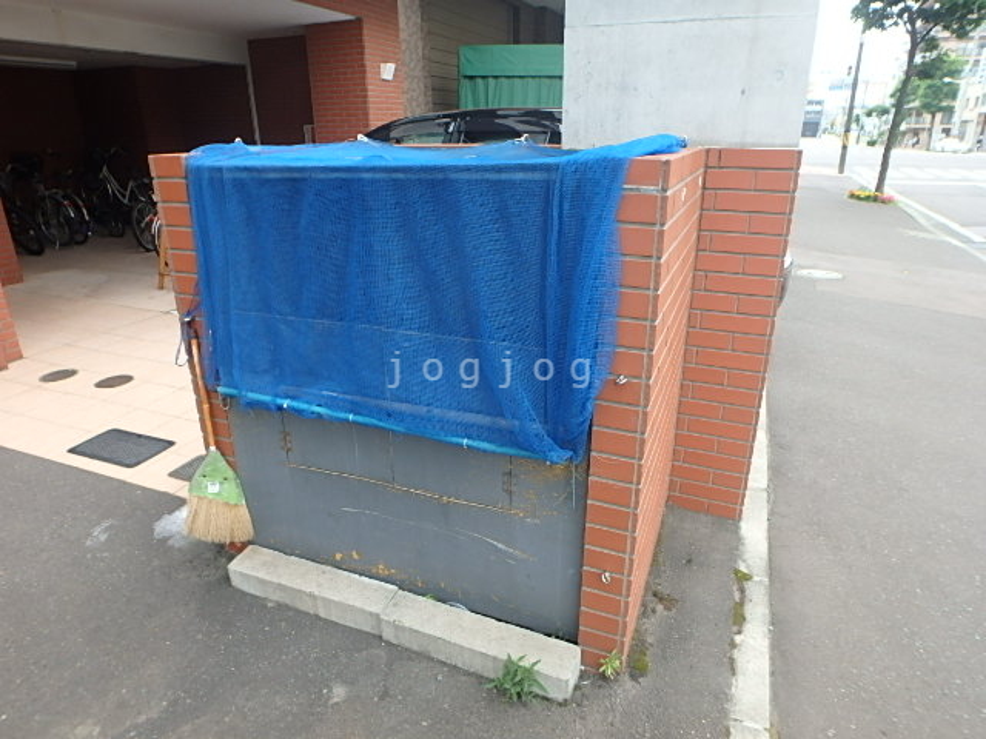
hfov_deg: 79.0
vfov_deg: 63.4
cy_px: 370
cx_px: 493
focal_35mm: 21
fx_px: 598
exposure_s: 1/80
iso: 125
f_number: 3.5
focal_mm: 3.7
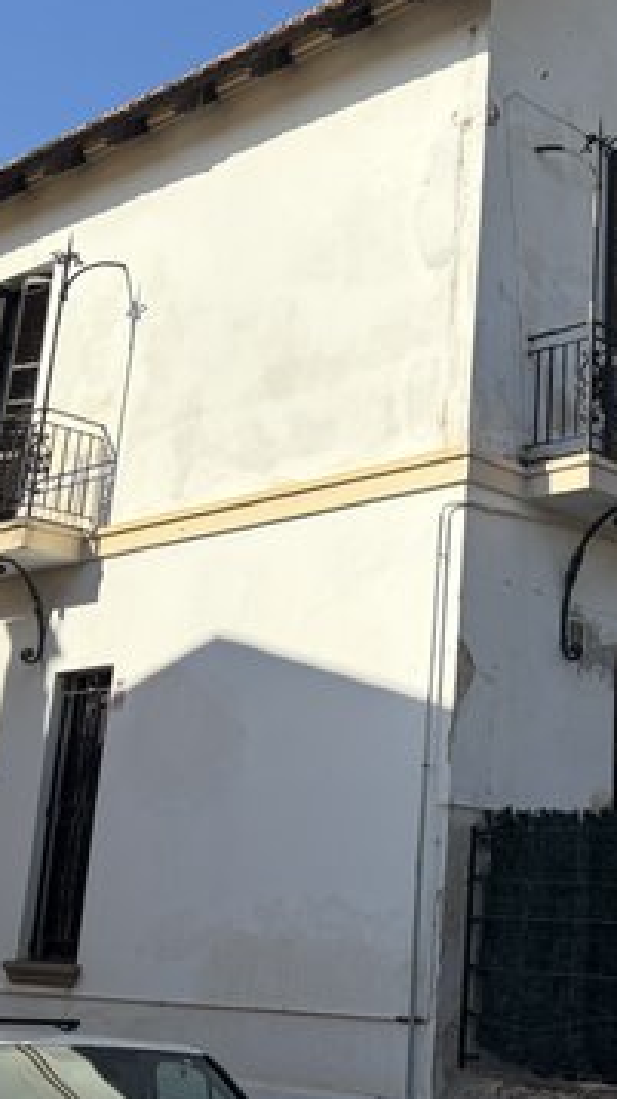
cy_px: 368
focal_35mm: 57
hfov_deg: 20.9
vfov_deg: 36.3
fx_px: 1660
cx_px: 430
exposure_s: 1/3788
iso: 50
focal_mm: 5.96
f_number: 1.6
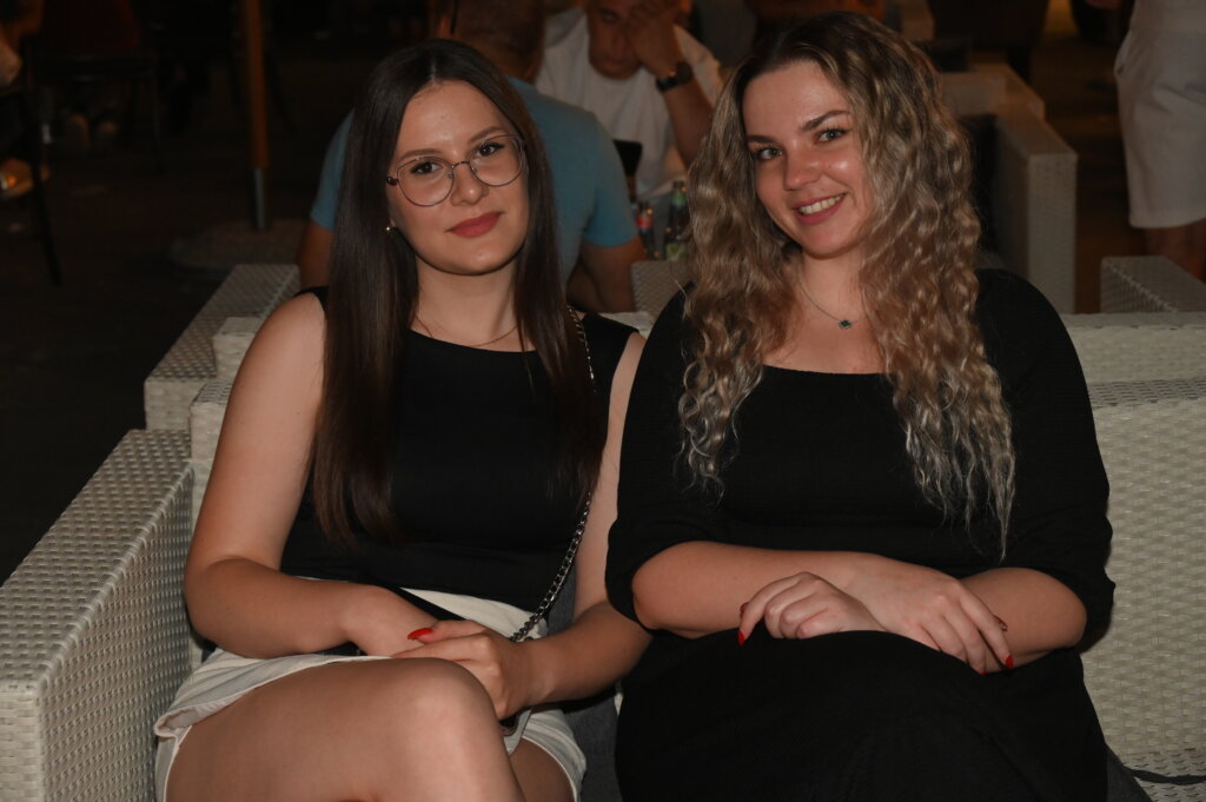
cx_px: 603
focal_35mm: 58
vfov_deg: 23.3
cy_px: 401
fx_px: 1941
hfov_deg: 34.5
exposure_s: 1/60
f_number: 5.6
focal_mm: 58
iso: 3200
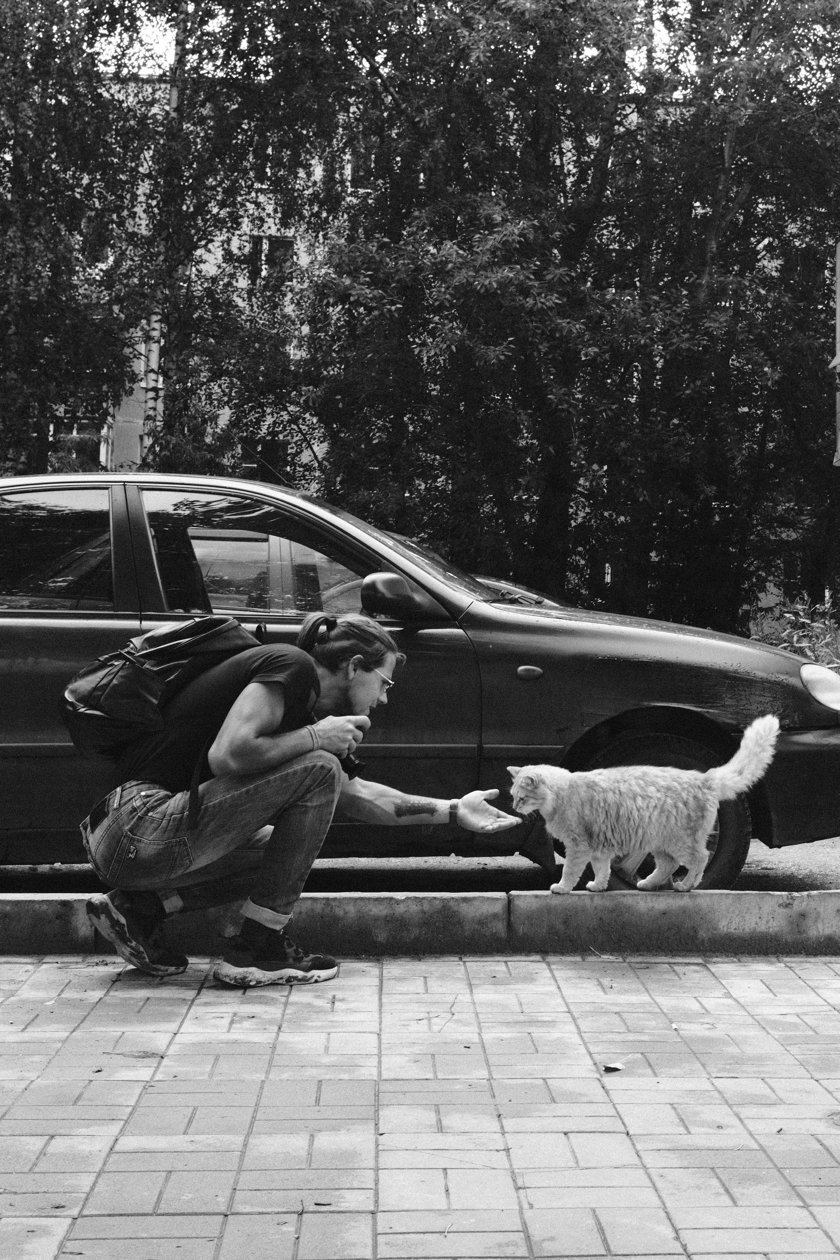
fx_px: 1435
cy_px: 630
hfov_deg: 32.6
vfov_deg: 47.4
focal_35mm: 41
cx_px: 420
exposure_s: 1/250
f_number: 8
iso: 800
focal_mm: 27
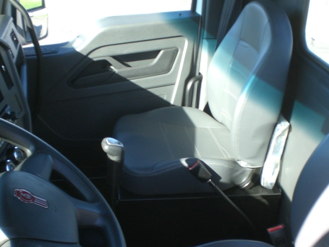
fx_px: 466
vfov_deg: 29.7
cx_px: 198
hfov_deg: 38.7
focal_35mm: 49
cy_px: 124
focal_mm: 6.3
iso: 100
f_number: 3.1
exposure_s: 1/160
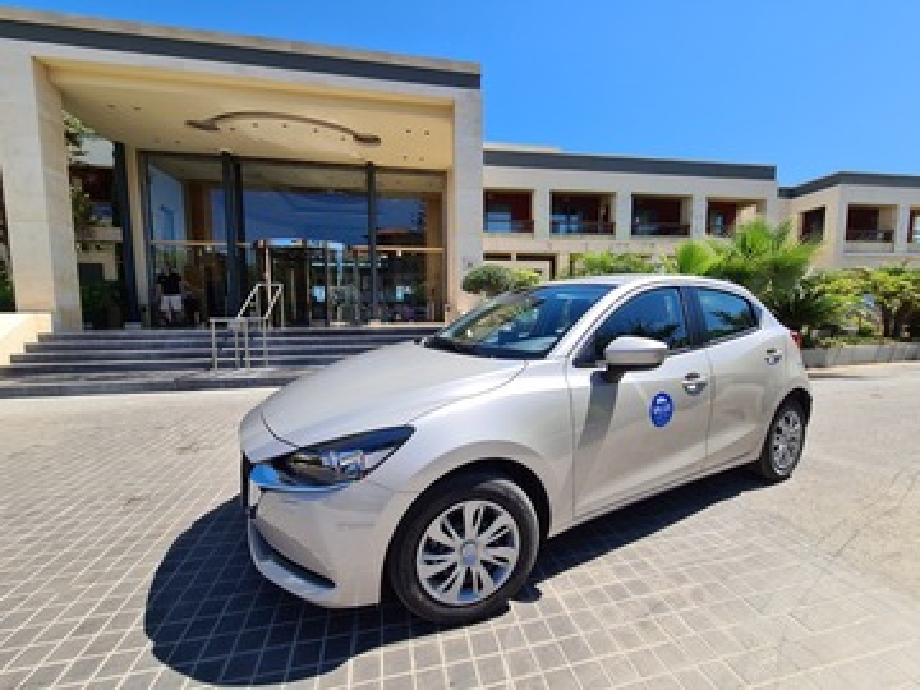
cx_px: 460
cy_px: 345
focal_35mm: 13
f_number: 2.2
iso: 64
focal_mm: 2.22
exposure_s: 1/1164
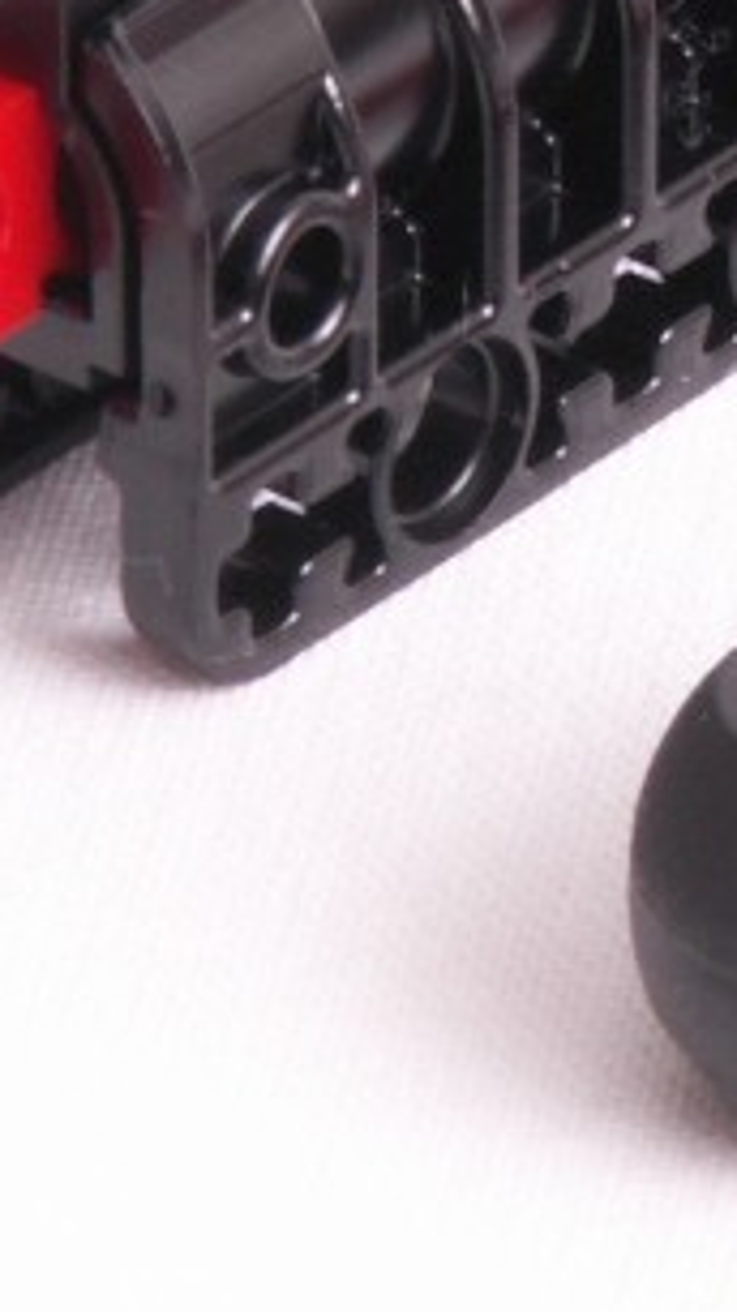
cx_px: 848
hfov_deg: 2.7
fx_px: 15469
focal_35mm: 445
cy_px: 51
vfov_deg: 4.8
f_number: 8
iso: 50
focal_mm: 25.5
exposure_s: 1
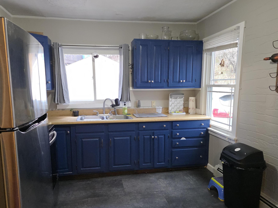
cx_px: 139
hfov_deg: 65.3
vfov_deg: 51.2
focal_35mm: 27
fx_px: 217
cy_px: 120
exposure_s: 1/120
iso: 800
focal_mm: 6.3
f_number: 1.7
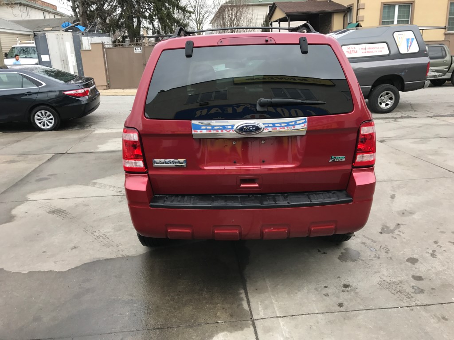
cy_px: 170
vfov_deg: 49.7
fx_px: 367
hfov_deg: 63.4
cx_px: 227
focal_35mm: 28
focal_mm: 3.99
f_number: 1.8
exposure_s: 1/425
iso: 20
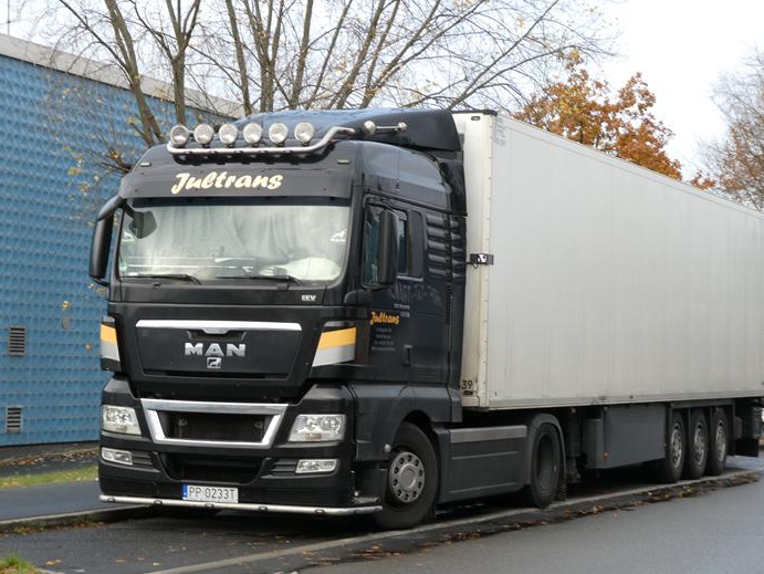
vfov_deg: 18.2
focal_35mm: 81
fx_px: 1789
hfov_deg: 24.1
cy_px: 288
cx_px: 365
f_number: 4.5
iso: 125
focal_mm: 12.5
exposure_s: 1/80
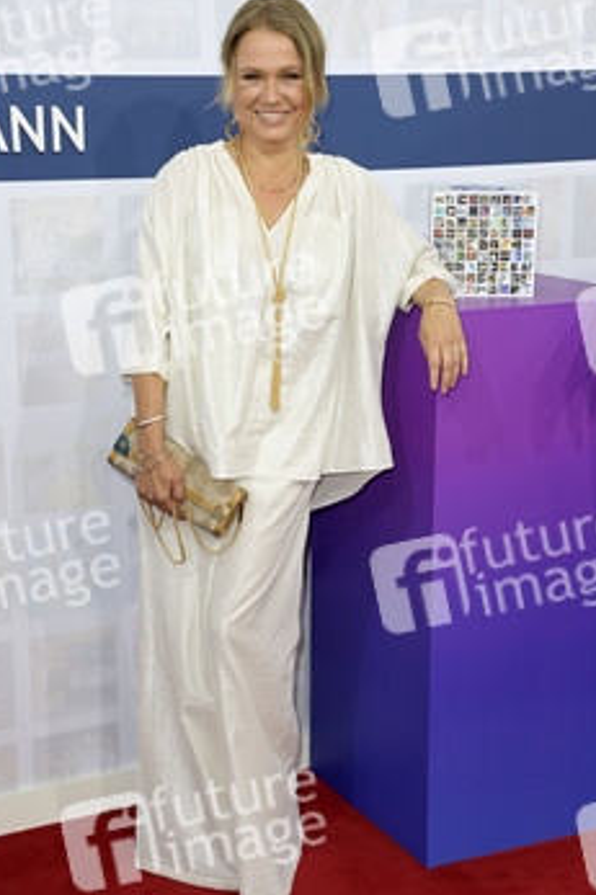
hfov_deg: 22.6
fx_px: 1491
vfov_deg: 33.4
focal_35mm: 60
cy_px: 444
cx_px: 268
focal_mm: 52
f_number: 7.1
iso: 640
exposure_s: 1/125
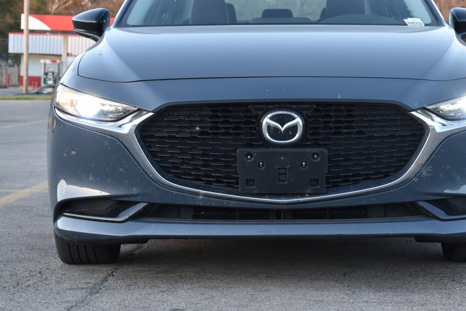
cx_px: 286
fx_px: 1342
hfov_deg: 19.7
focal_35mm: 104
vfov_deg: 13.2
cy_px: 125
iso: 400
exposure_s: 1/60
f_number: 5.6
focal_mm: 55
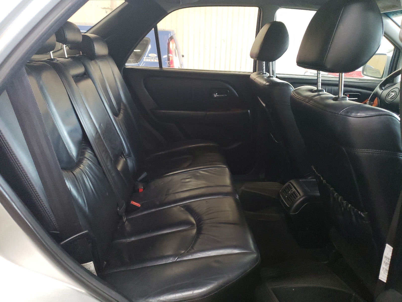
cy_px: 151
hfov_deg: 67.3
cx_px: 201
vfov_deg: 53.1
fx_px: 302
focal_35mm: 26
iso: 458
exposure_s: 1/30
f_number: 1.5
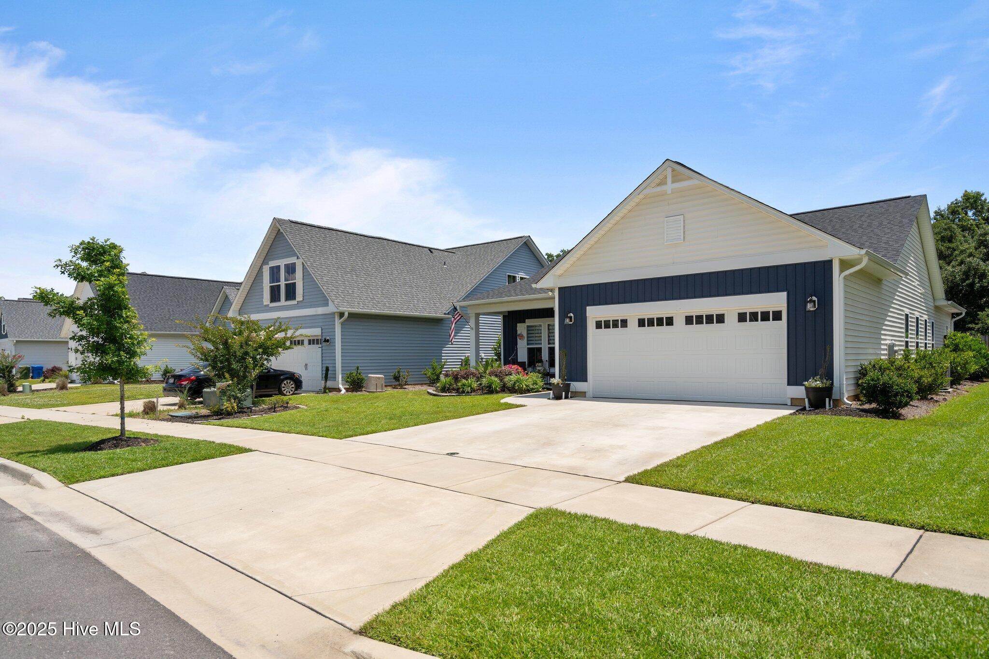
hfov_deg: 78.6
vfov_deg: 57.2
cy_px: 330
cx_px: 494
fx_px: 604
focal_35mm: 22
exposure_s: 1/3200
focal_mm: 22
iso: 200
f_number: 4
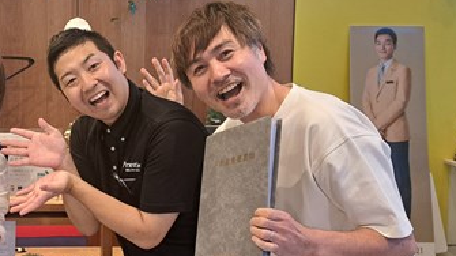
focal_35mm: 50
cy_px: 133
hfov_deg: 39.5
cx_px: 83
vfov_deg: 23.9
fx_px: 604
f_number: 1.8
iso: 250
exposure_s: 1/50
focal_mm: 5.23
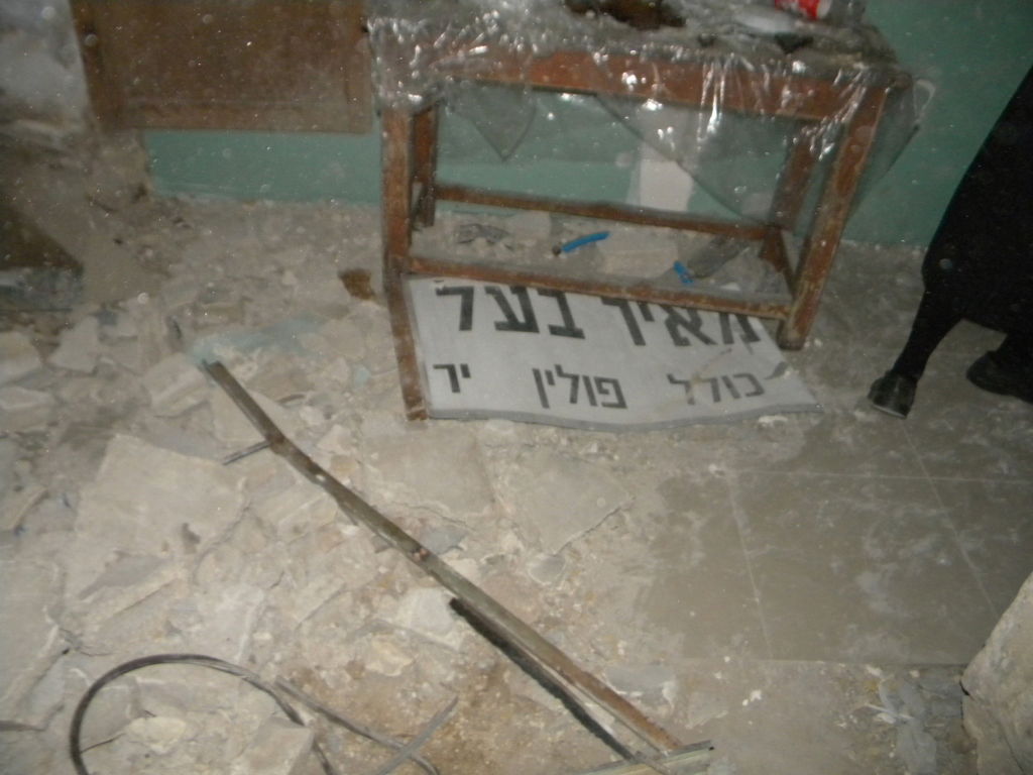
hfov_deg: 63.4
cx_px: 516
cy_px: 388
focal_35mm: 28
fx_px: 836
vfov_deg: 49.7
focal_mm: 5
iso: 400
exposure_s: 1/26
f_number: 3.5
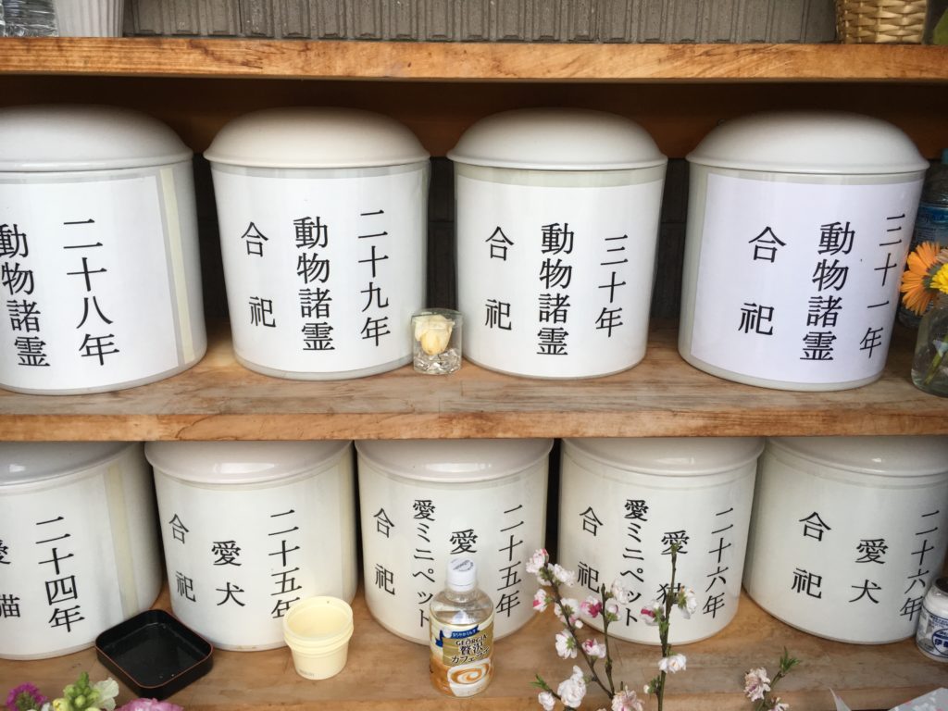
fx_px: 794
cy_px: 356
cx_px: 474
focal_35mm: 29
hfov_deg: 61.7
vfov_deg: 48.2
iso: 40
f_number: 2.2
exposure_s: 1/120
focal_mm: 4.15
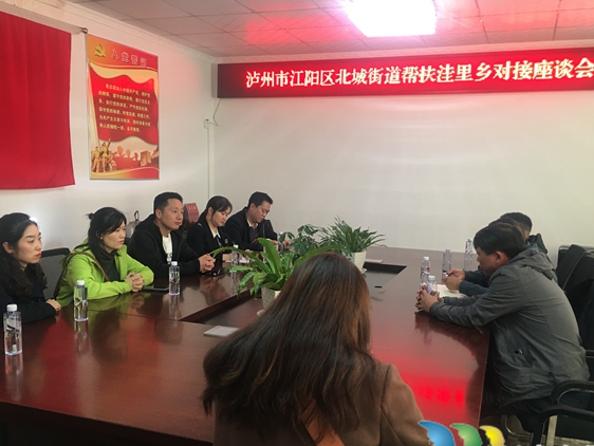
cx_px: 298
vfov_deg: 42.9
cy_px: 252
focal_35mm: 33
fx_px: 567
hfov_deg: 55.3
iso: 50
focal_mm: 4.15
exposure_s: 1/33
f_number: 2.2
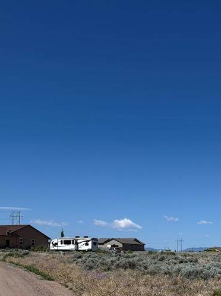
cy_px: 291
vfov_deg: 31.0
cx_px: 226
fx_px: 494
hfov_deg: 24.0
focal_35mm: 58
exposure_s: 1/9091
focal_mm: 6.76
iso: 80
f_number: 1.78
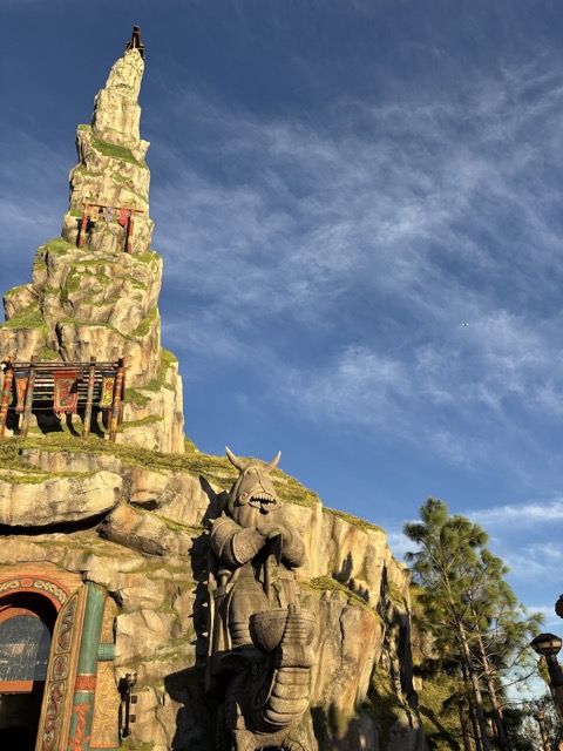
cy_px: 376
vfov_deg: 67.3
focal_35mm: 26
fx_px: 564
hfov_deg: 53.1
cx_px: 282
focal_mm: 5.96
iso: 50
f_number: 1.6
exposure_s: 1/1642
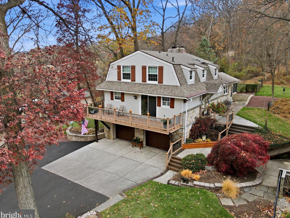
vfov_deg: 54.9
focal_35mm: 25
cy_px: 108
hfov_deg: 69.4
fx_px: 209
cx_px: 149
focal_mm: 4.5
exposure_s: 1/50
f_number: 2.8
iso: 100
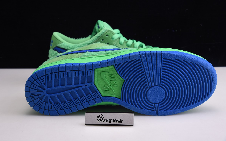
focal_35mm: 67
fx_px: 413
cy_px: 65
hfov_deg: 30.6
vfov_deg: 19.4
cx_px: 113
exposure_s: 1/125
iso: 100
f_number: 11
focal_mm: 65
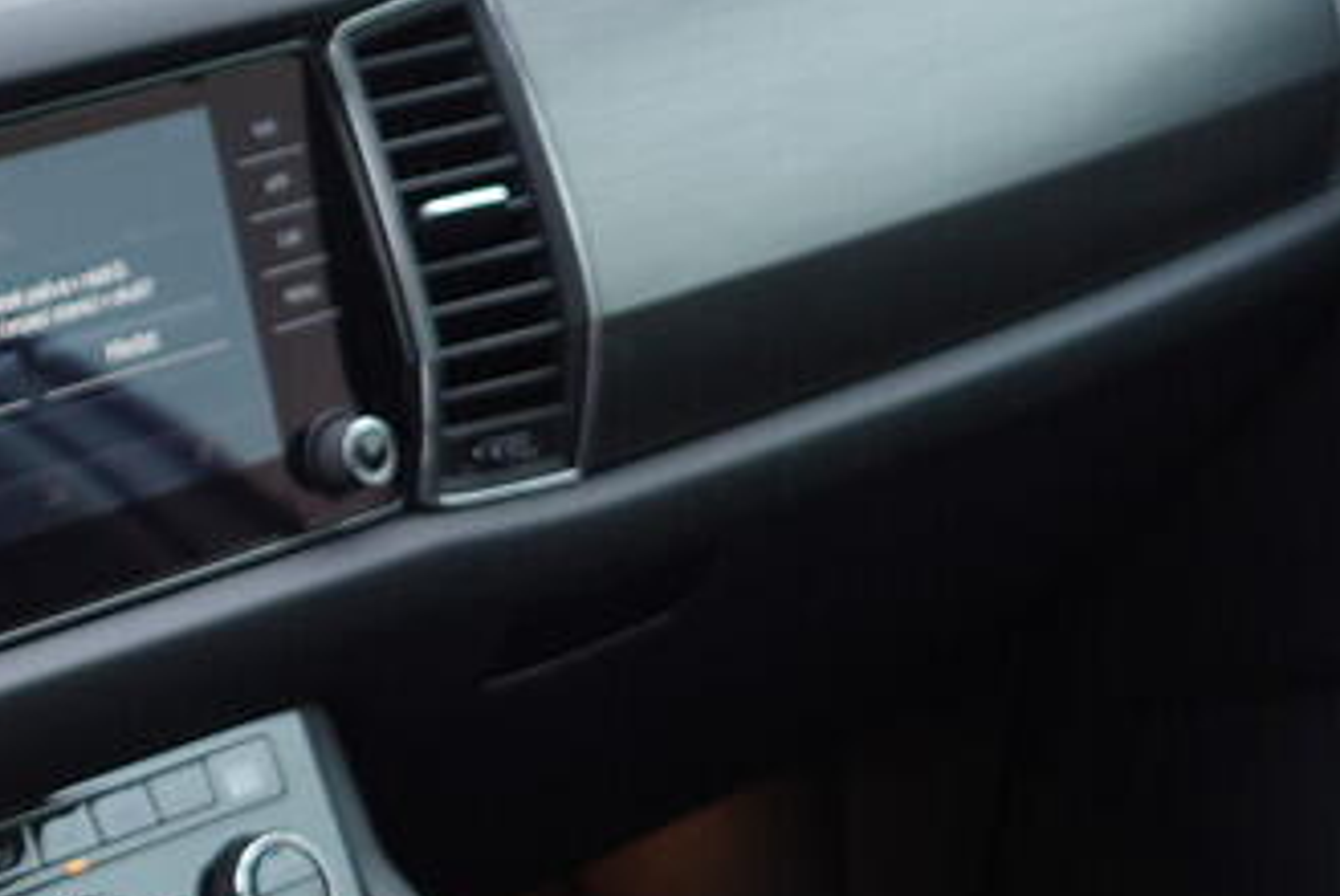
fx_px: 4172
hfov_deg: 17.0
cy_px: 784
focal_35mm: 112
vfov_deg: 12.2
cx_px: -505
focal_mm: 24
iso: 160
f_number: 2.8
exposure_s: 1/40
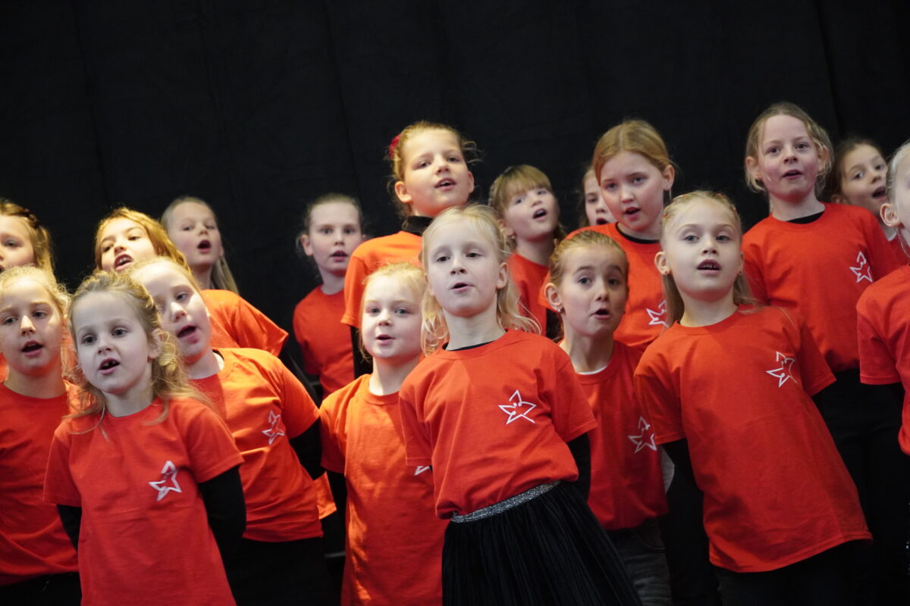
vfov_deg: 13.8
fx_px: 2502
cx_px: 455
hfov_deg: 20.6
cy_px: 303
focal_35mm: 99
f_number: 5
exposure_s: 1/60
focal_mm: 66
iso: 4000
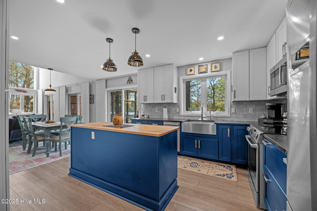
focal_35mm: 14
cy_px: 106
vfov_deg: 81.2
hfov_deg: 104.3
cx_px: 158
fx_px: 123
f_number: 9
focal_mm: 14
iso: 125
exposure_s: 1.3
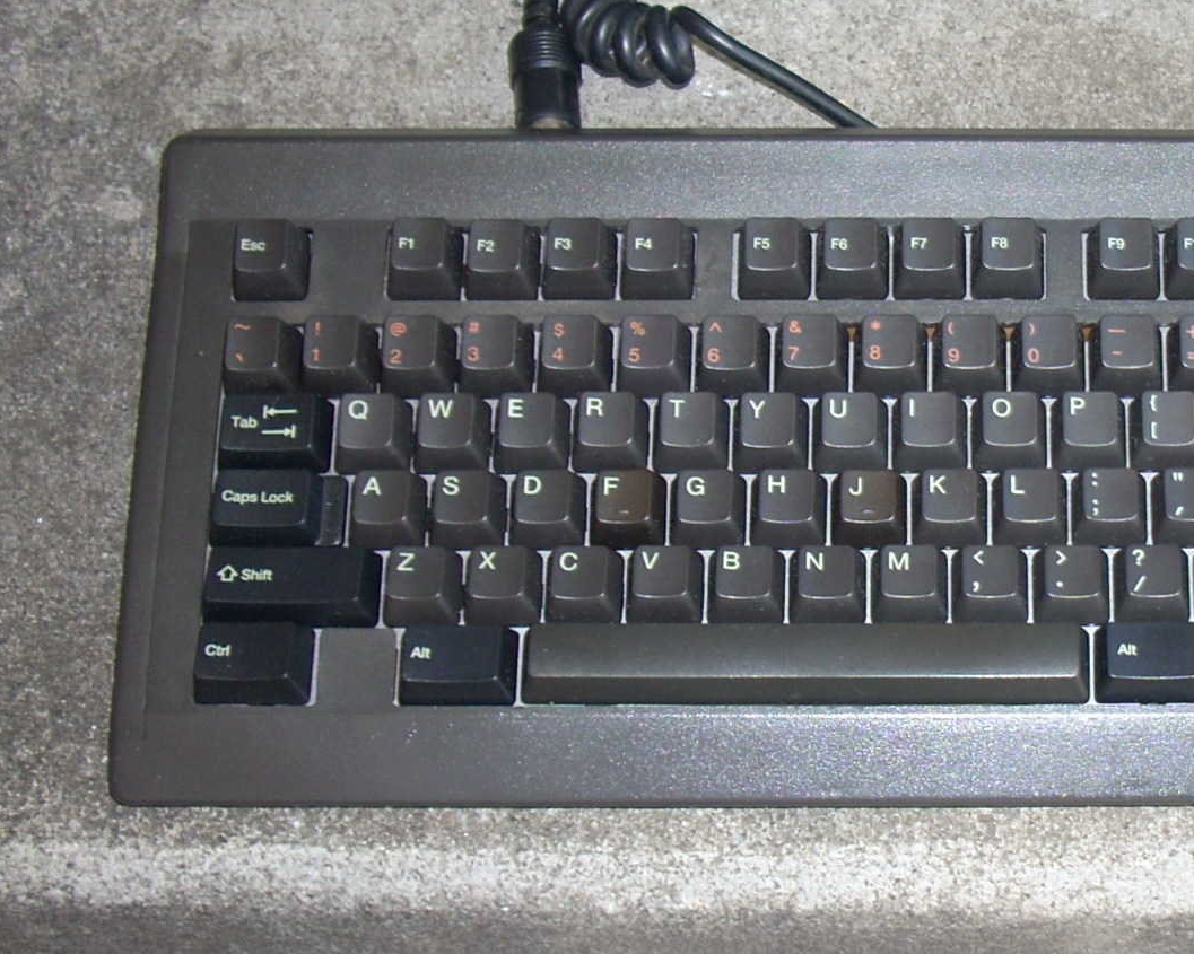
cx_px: 1061
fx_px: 2473
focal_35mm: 70
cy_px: 466
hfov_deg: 26.3
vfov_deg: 21.8
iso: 64
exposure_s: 1/30
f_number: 2.8
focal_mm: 6.2
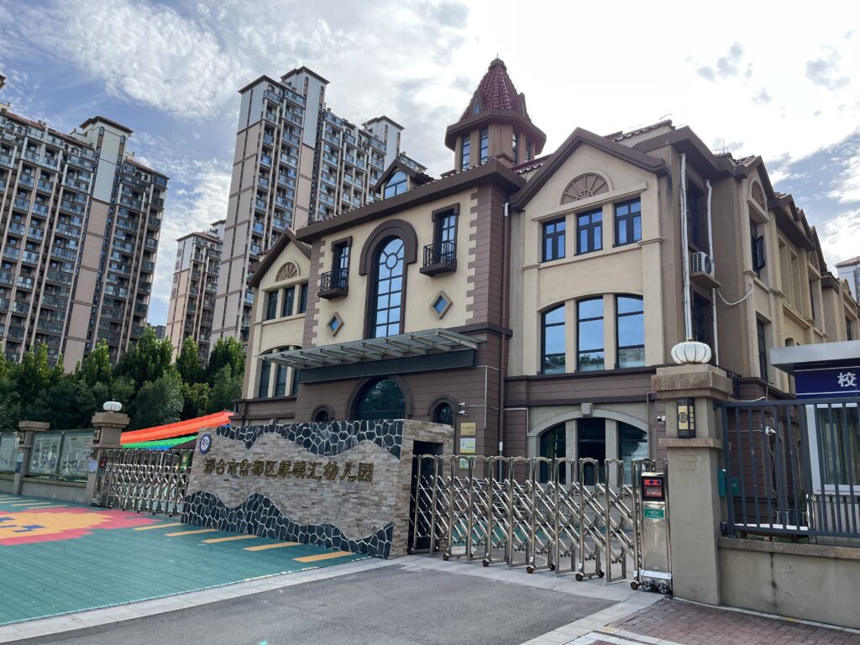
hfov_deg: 67.3
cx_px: 430
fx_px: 646
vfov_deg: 53.1
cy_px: 322
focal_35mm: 26
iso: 50
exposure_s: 1/1355
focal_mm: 5.1
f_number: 1.6
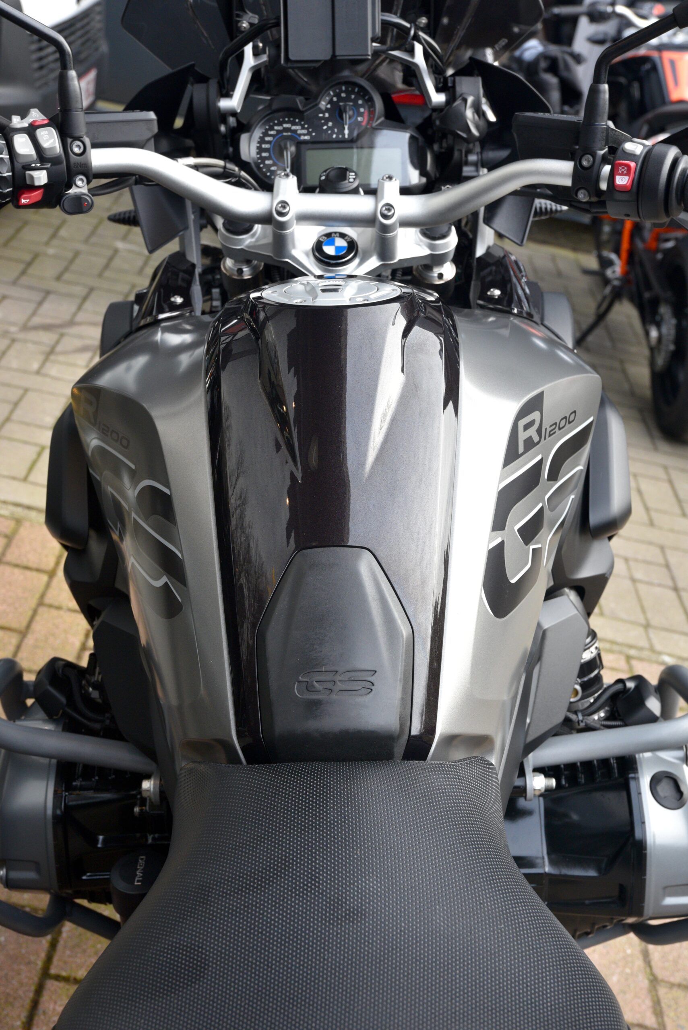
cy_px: 515
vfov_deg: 39.6
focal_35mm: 50
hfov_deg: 27.0
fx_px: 1432
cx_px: 344
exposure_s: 1/250
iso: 1600
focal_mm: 50
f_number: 8
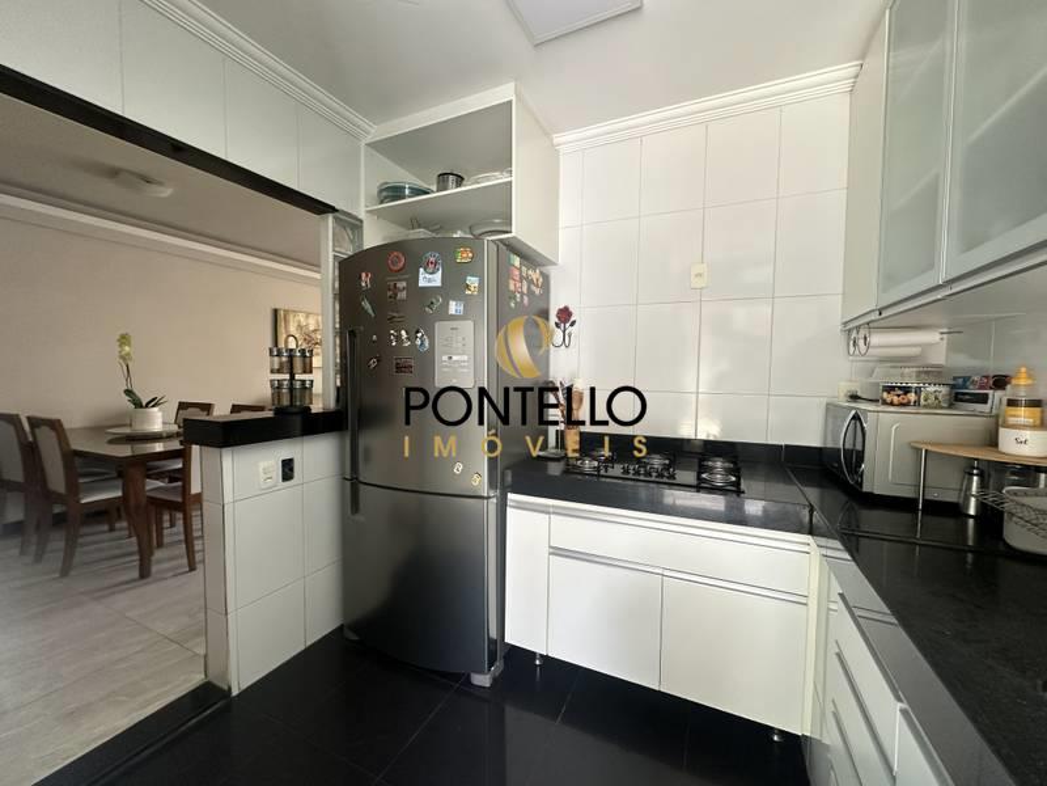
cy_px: 393
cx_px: 524
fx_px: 423
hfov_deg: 102.1
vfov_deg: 85.7
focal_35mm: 14
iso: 125
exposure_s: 1/99
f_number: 2.2
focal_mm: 2.22
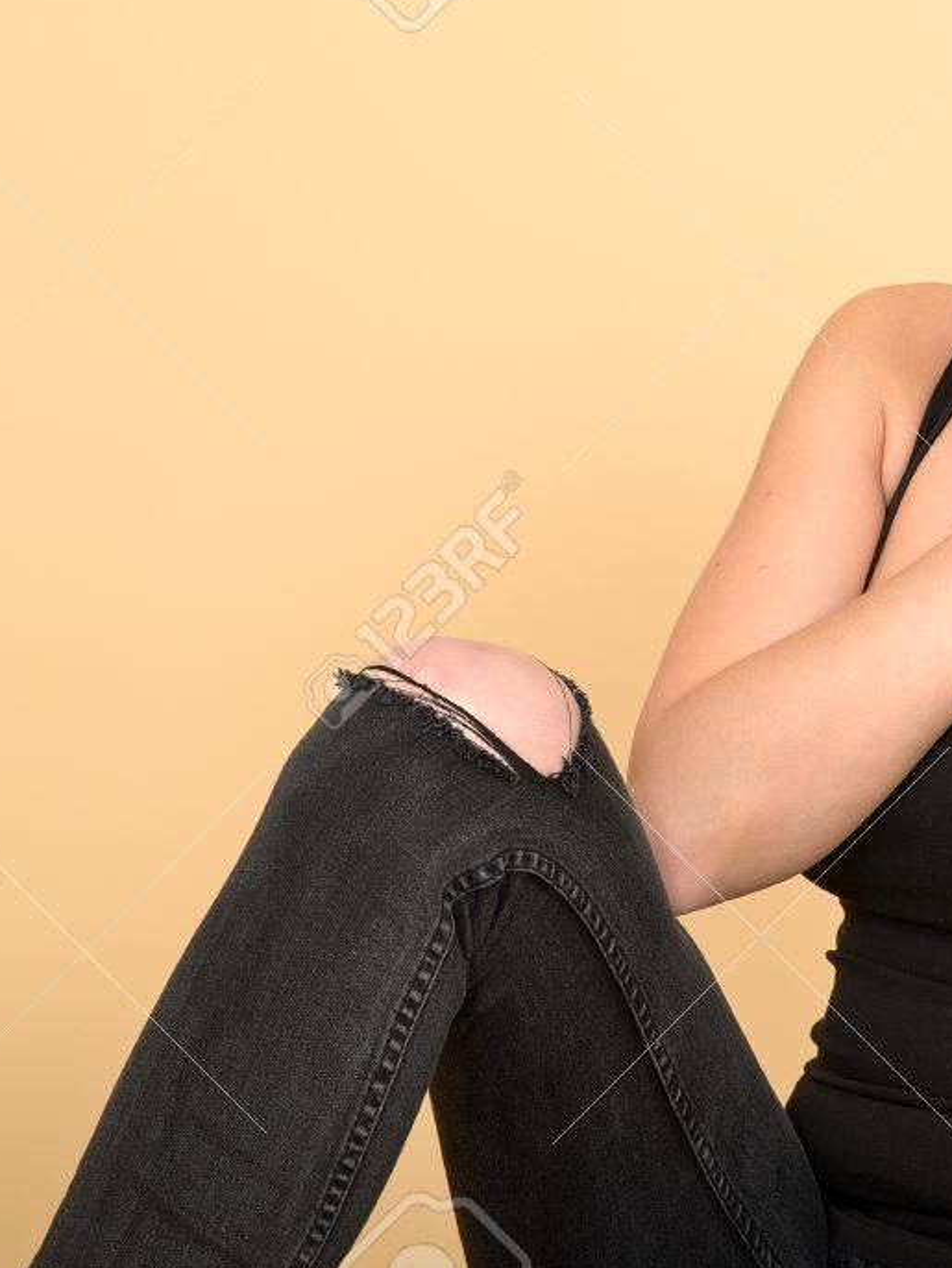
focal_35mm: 91
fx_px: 3335
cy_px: 535
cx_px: 758
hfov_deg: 16.1
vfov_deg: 21.5
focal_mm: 50
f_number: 13
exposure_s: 1/200
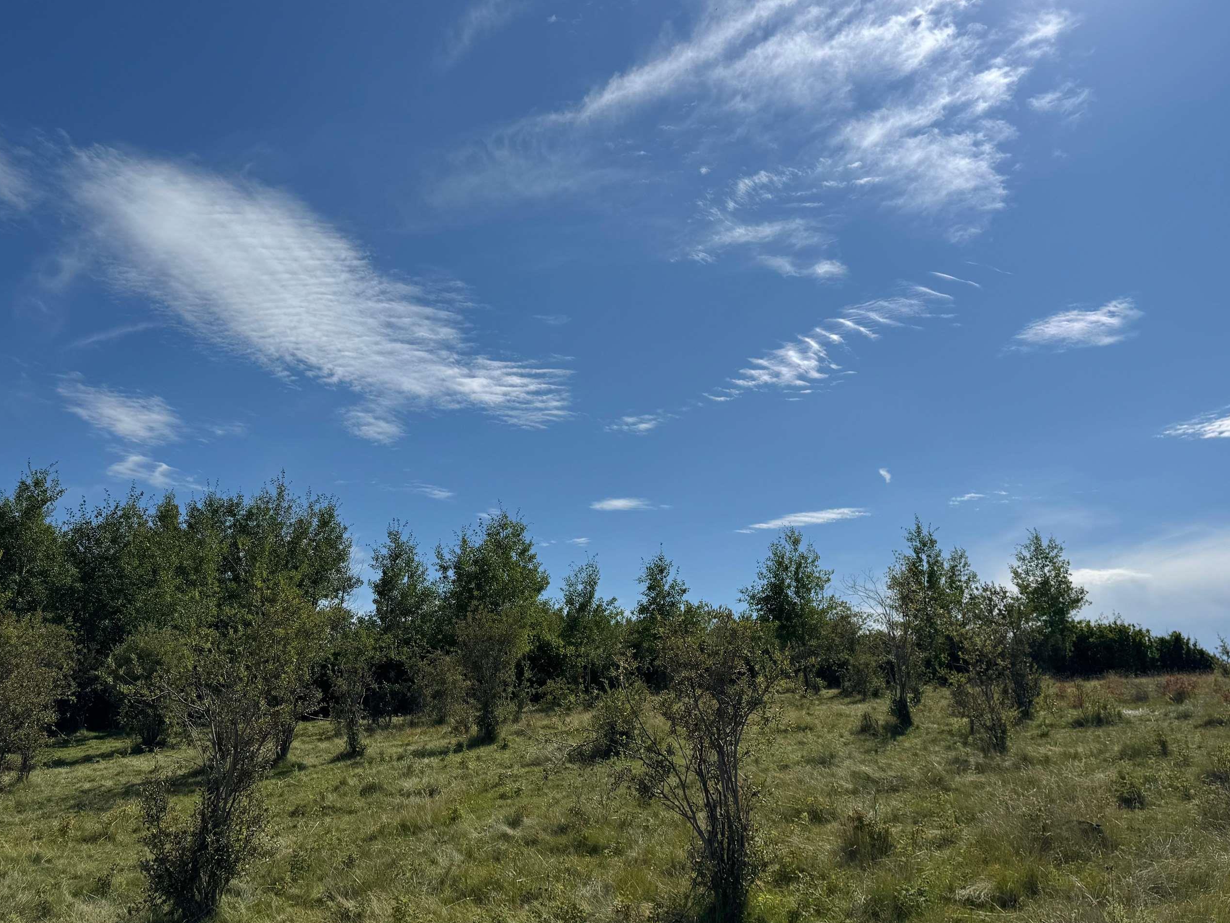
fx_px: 1031
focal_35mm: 29
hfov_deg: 61.6
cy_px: 479
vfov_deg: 48.2
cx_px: 643
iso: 80
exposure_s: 1/12346
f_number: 1.78
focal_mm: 6.76
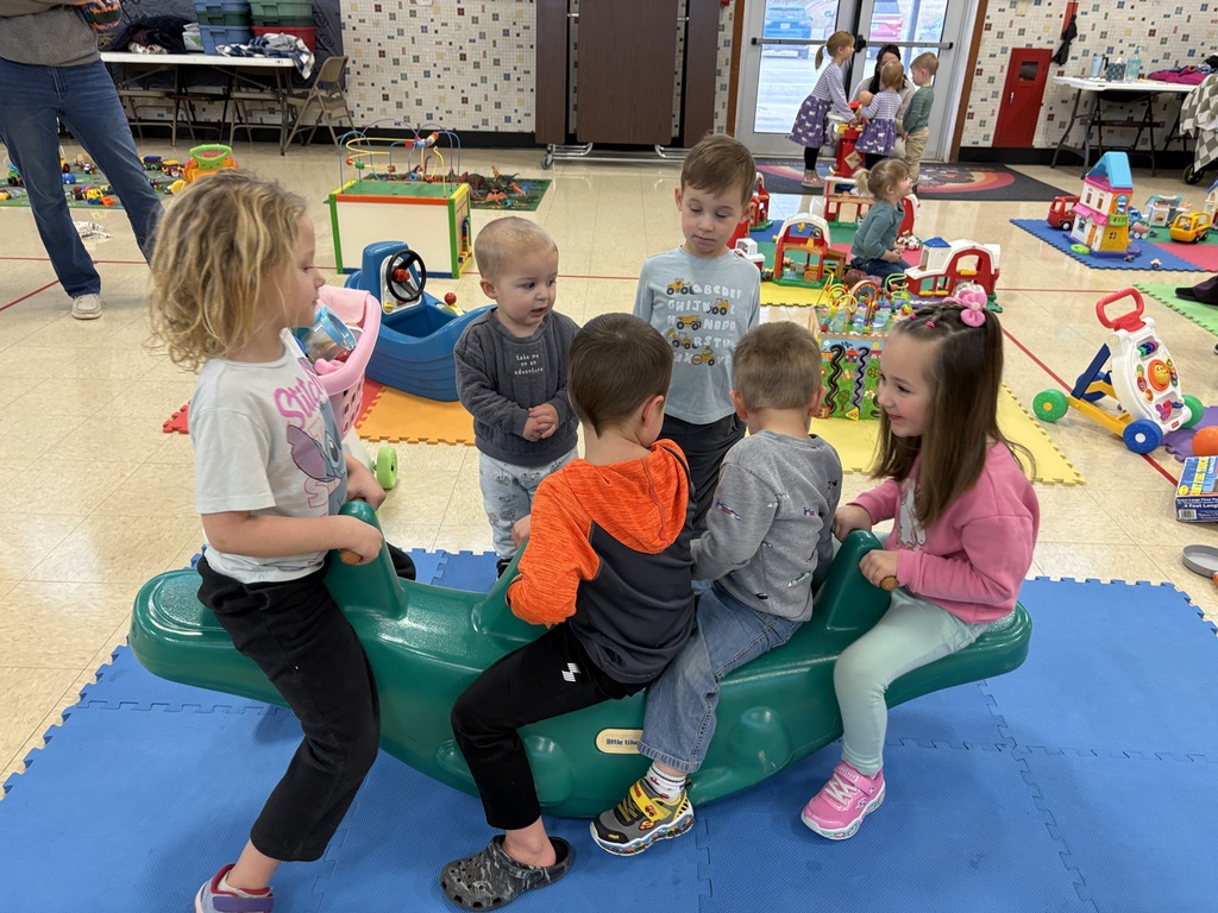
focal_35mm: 26
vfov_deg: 53.1
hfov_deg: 67.3
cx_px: 609
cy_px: 456
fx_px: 915
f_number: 1.6
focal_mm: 5.96
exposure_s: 1/60
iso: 125
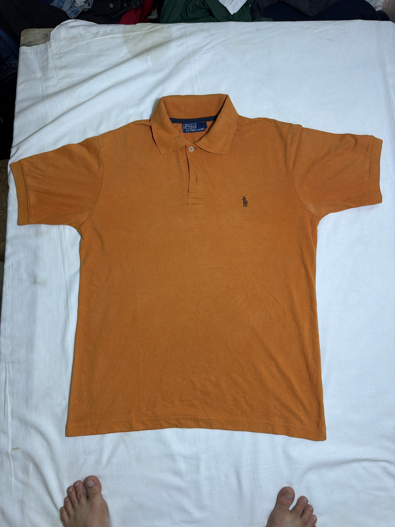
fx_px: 365
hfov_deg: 56.8
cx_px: 198
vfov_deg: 71.6
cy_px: 264
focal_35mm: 24
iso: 100
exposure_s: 1/121
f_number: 1.78
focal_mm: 6.76
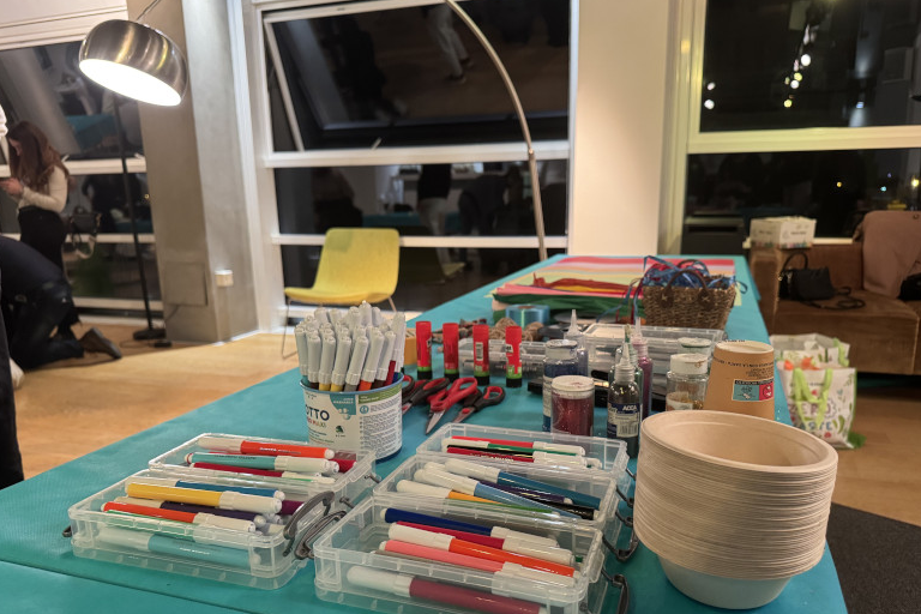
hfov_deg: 69.4
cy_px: 353
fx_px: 665
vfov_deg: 49.4
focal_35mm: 26
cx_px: 474
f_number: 1.78
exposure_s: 1/50
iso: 500
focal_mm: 6.76
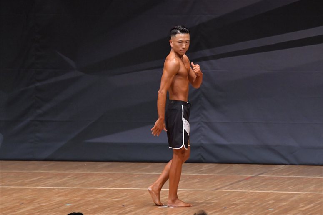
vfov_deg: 4.8
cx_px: 162
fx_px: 2556
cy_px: 108
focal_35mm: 285
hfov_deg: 7.2
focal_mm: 190
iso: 6400
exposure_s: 1/400
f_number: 5.6
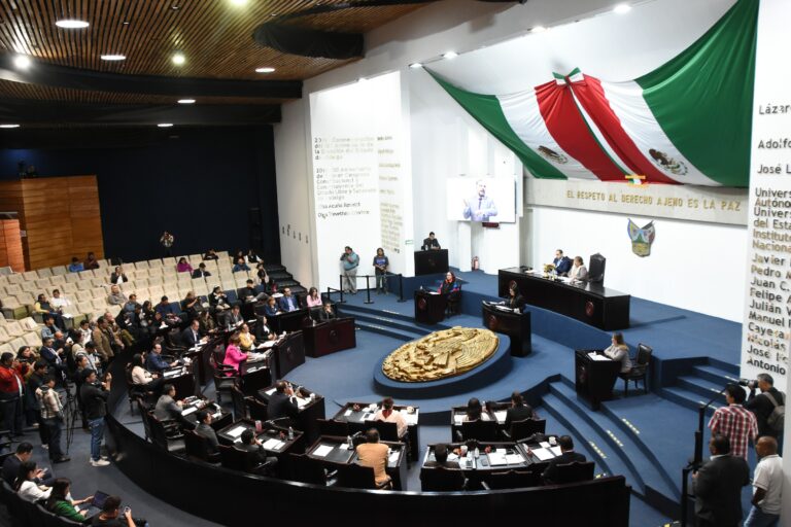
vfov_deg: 41.7
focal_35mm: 32
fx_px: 692
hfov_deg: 59.5
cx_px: 396
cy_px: 264
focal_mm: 21
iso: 1600
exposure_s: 1/60
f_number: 5.6
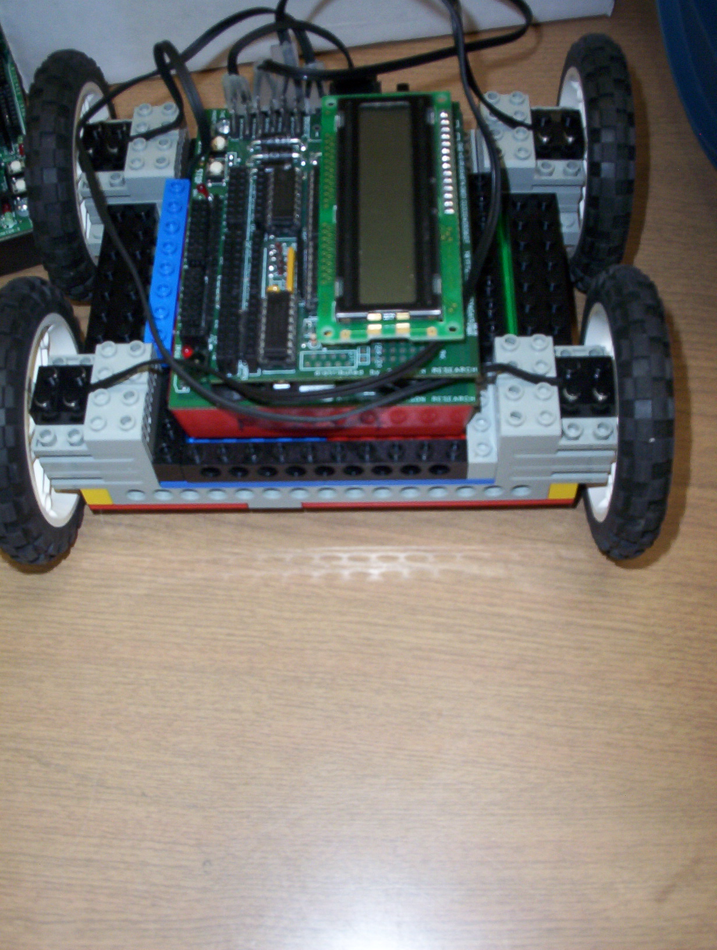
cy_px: 475
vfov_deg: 47.8
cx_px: 358
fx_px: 1073
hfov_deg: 37.0
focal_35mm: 39
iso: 140
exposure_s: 1/30
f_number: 4.5
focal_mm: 6
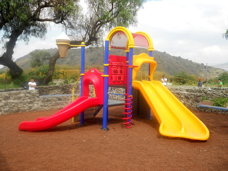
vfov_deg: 44.2
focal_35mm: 32
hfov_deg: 56.8
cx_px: 114
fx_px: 211
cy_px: 86
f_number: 3.6
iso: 100
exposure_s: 1/500
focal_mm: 5.8
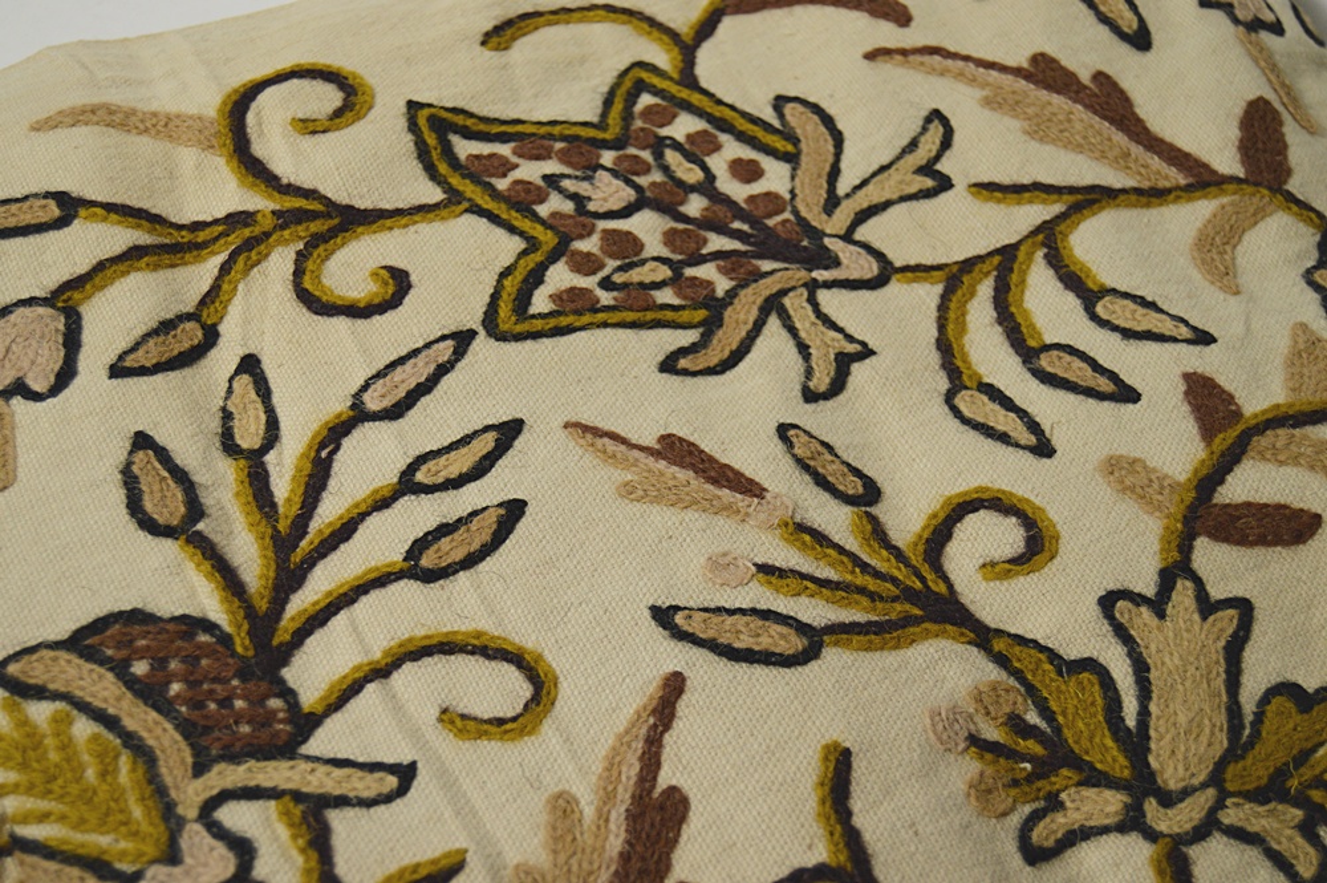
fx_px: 2099
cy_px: 442
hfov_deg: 35.1
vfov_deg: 23.7
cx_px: 664
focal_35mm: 57
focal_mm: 38
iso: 560
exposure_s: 1/60
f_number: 4.8
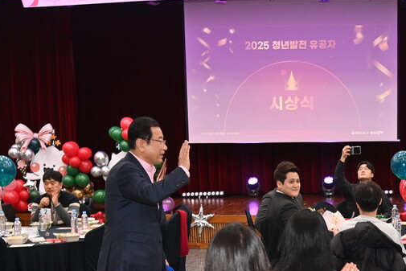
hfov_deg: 31.1
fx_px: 699
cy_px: 243
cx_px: 352
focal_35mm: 62
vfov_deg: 21.4
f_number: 4.5
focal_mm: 29
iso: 800
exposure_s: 1/80
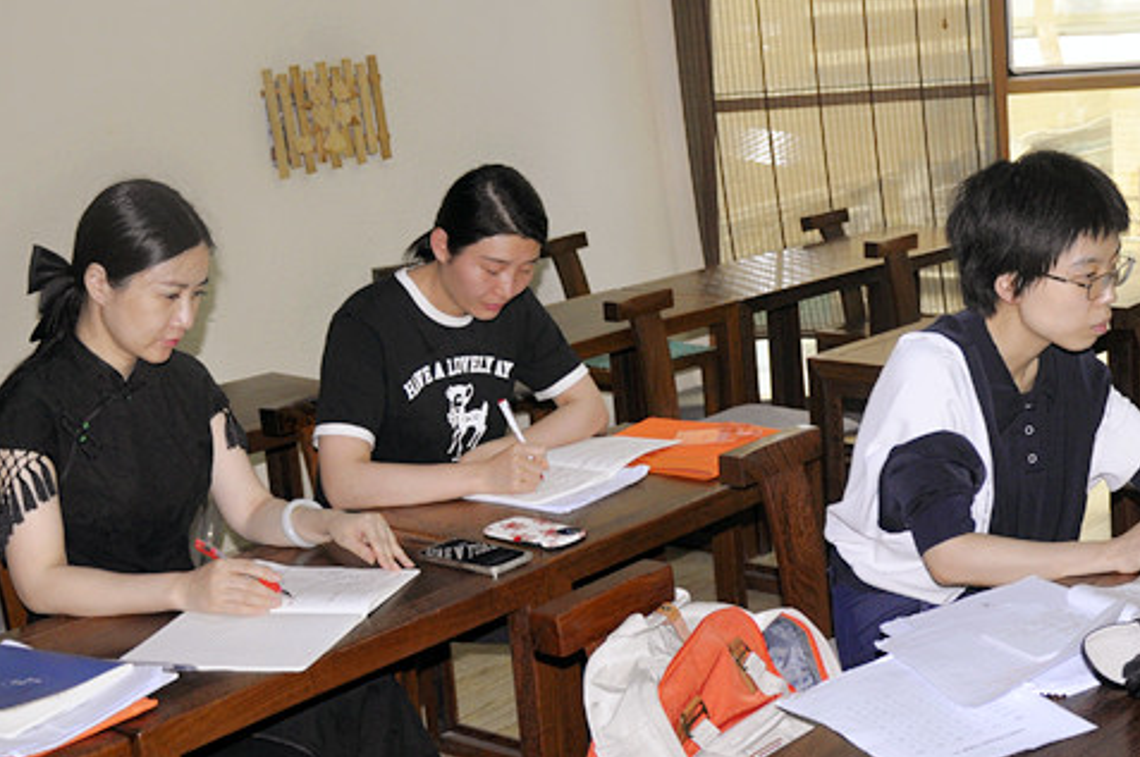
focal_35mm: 53
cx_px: 801
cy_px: 307
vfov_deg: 25.5
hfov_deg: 37.1
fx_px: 1671
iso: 500
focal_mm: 21
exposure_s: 1/60
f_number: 3.8
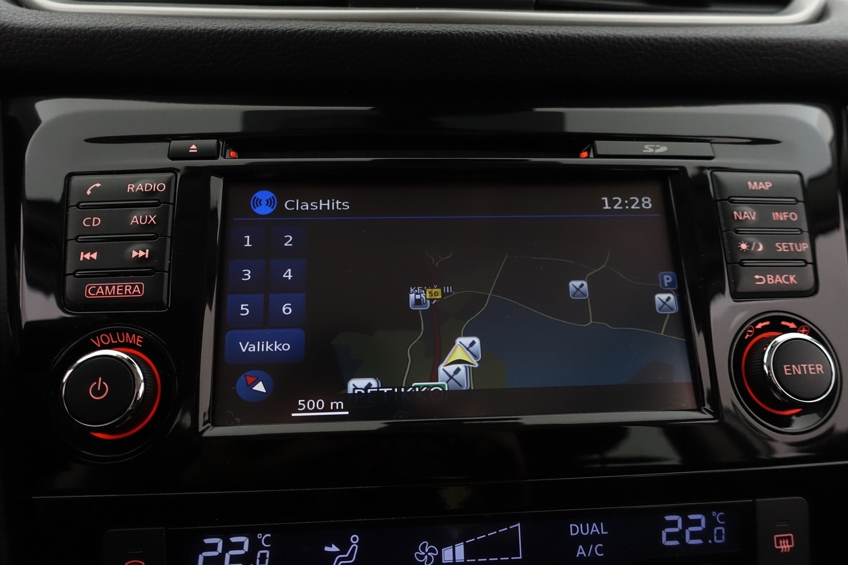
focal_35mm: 24
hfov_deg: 73.7
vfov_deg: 53.1
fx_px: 565
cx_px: 424
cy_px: 282
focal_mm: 8.8
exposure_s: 1/80
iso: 1000
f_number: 2.5
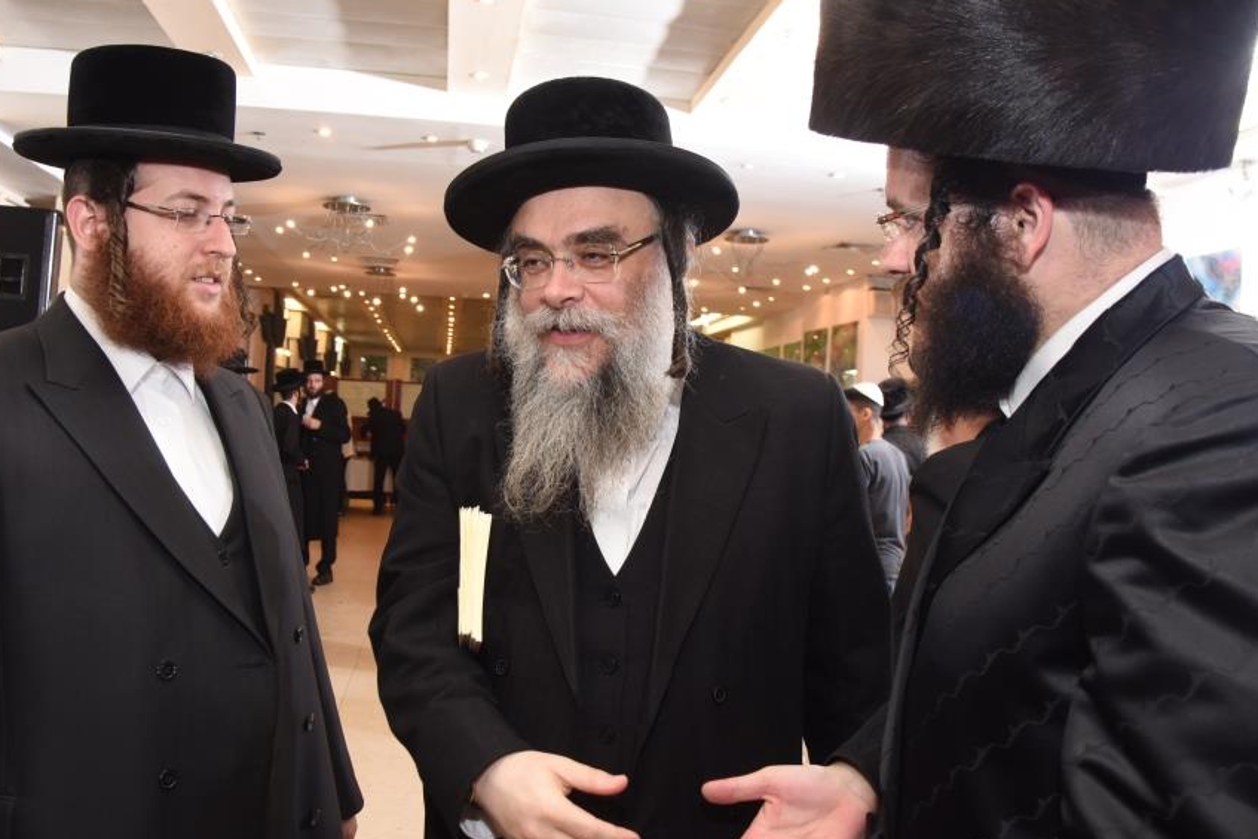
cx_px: 575
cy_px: 400
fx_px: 1013
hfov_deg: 63.5
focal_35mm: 29
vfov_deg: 45.0
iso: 800
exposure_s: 1/100
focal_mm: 24
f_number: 6.3
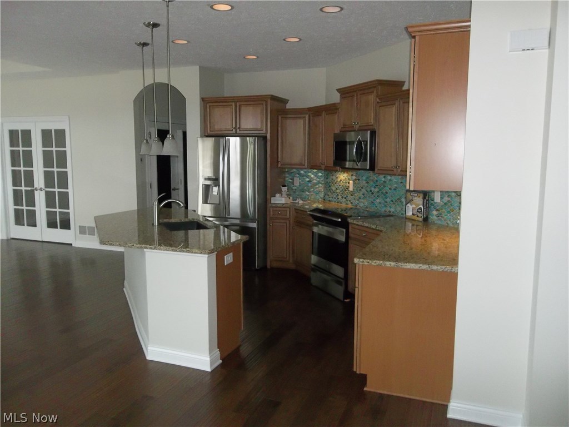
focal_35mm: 27
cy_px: 214
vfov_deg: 51.4
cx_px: 284
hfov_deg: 65.3
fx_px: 444
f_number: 3.5
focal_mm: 4.9
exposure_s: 1/30
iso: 320
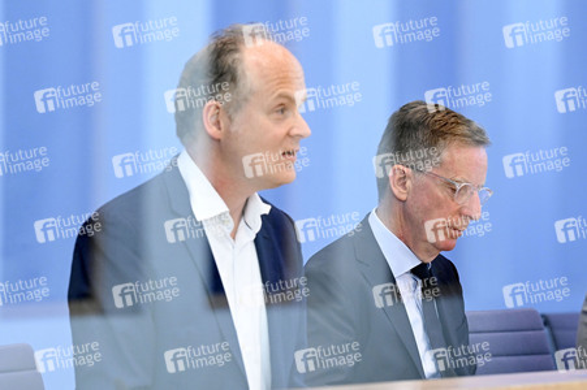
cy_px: 195
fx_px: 3259
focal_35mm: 200
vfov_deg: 6.9
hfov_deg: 10.3
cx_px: 294
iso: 3200
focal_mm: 200
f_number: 5.6
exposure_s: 1/500
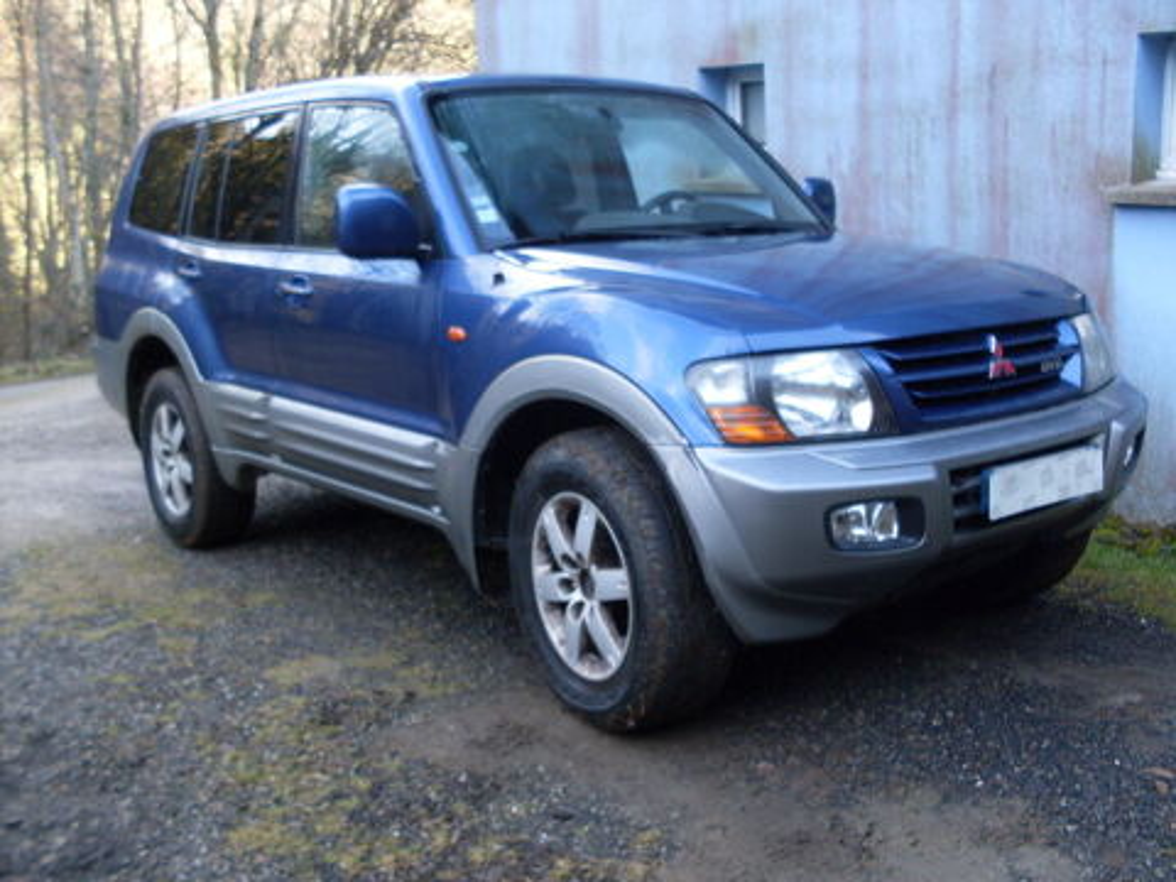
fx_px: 1291
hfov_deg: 49.0
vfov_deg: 37.7
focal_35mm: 38
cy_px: 441
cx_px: 588
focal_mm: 6.3
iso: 80
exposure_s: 1/90
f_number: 2.8
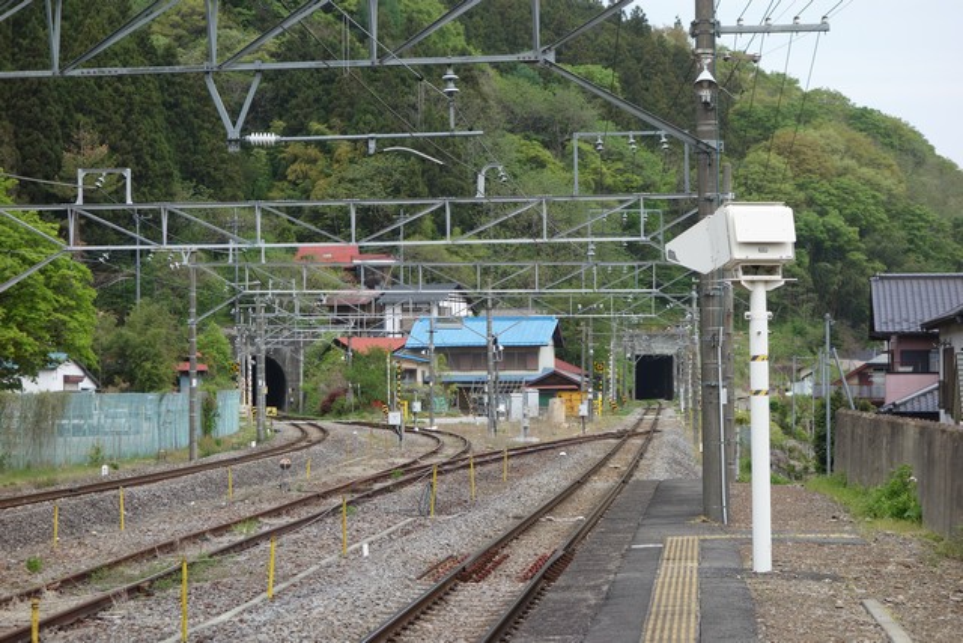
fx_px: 2435
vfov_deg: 15.0
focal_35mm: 91
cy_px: 322
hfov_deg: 22.4
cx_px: 482
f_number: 5.6
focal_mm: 33.9
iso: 125
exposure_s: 1/250
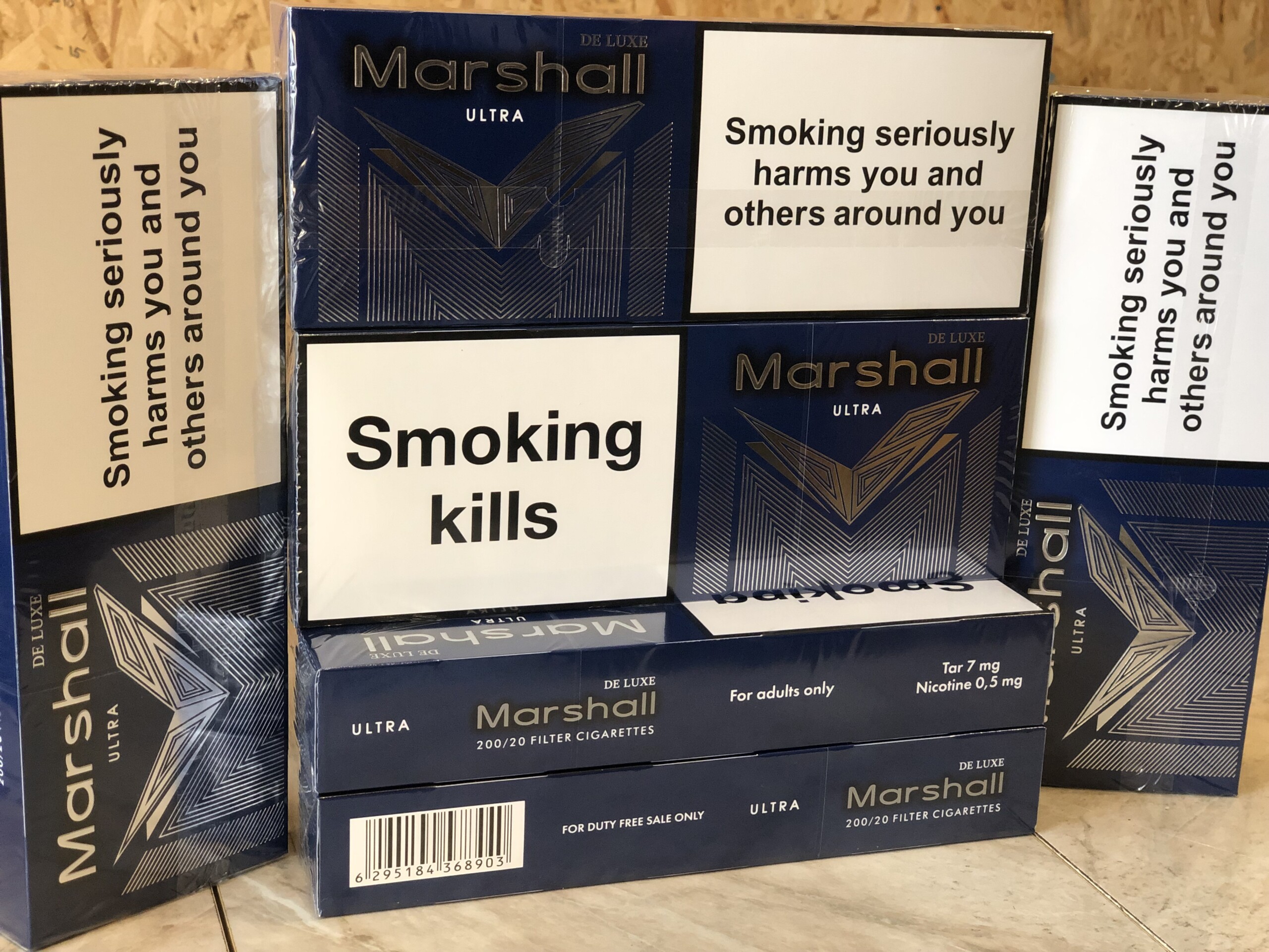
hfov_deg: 36.8
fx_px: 1906
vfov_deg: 28.0
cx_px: 634
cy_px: 476
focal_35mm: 52
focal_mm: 6
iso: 100
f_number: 2.4
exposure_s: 1/30
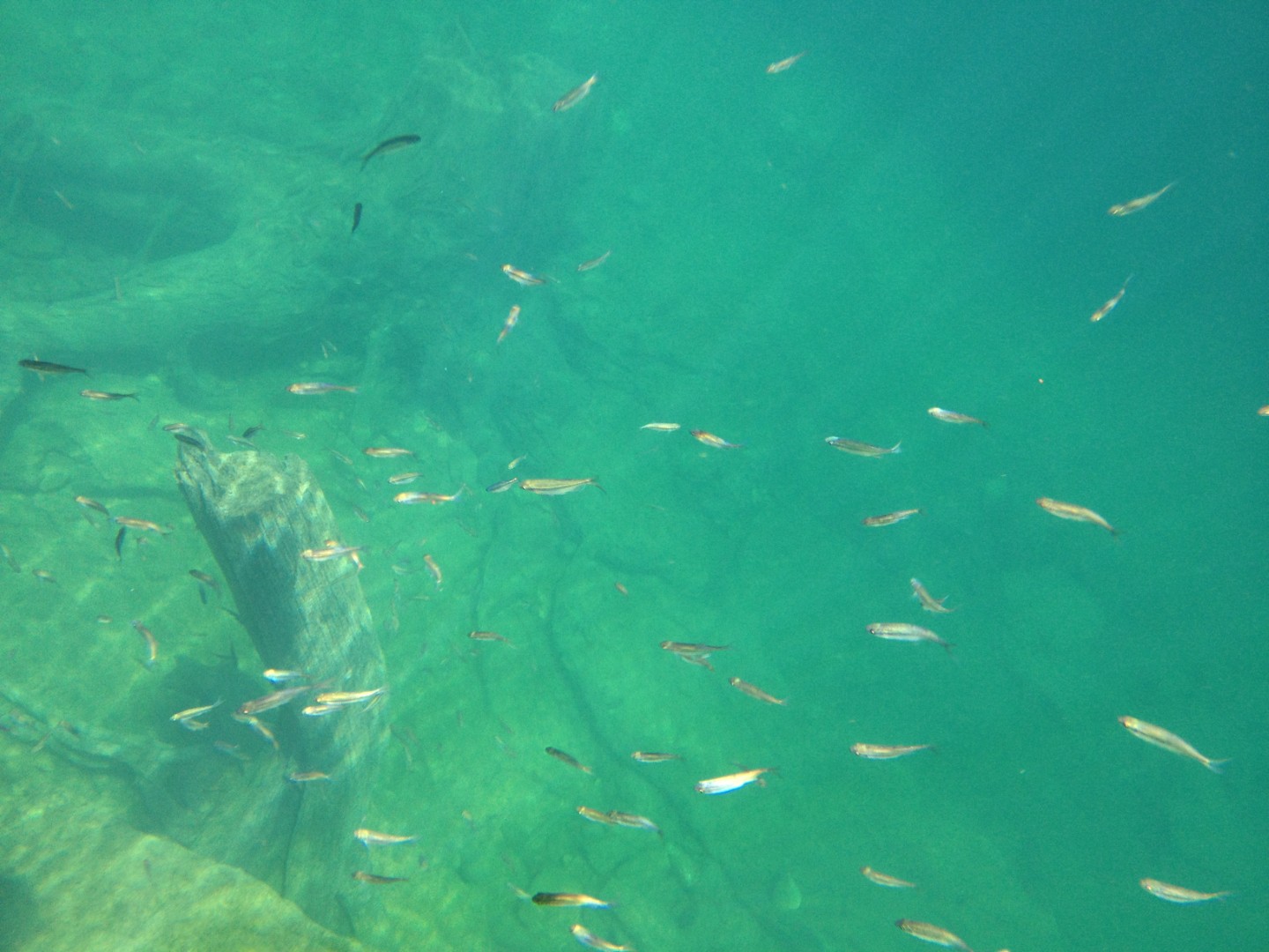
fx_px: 1283
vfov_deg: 40.7
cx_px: 634
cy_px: 476
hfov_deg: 52.6
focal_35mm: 35
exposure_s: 1/120
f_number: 2.4
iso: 64
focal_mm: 4.28
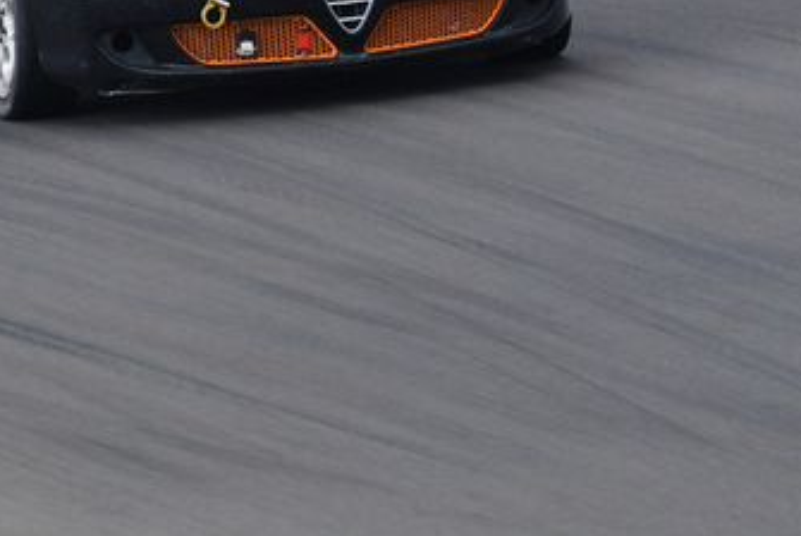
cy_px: -98
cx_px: 626
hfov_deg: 1.3
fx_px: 35051
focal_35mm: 1574
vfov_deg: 0.9
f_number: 7.1
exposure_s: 1/640
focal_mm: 440
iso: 640
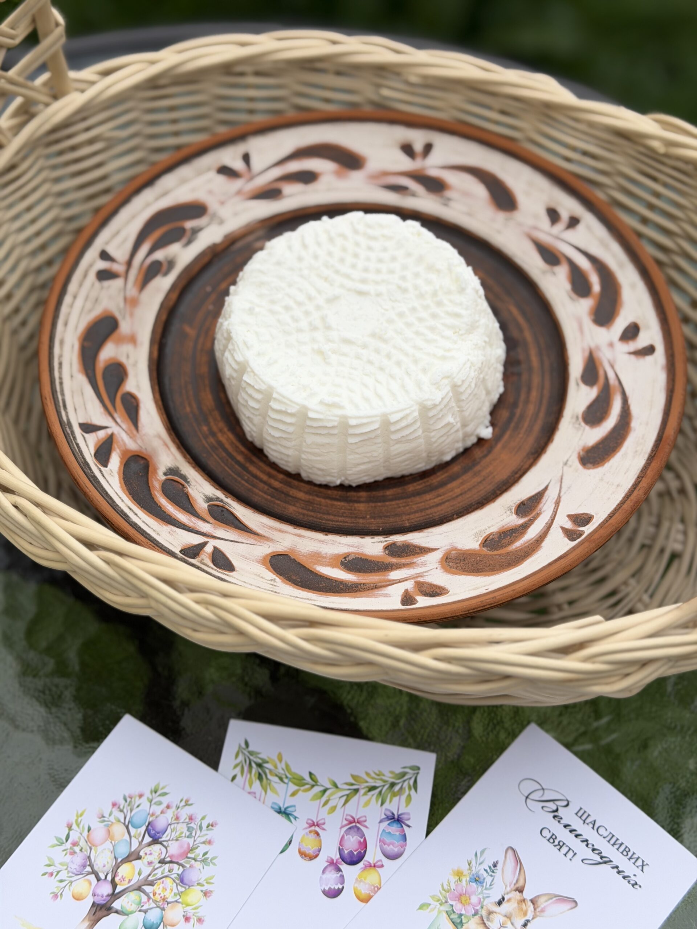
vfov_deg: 39.7
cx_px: 348
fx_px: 1289
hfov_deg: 30.3
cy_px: 464
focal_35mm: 48
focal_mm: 6.76
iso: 64
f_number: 1.78
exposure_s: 1/1055
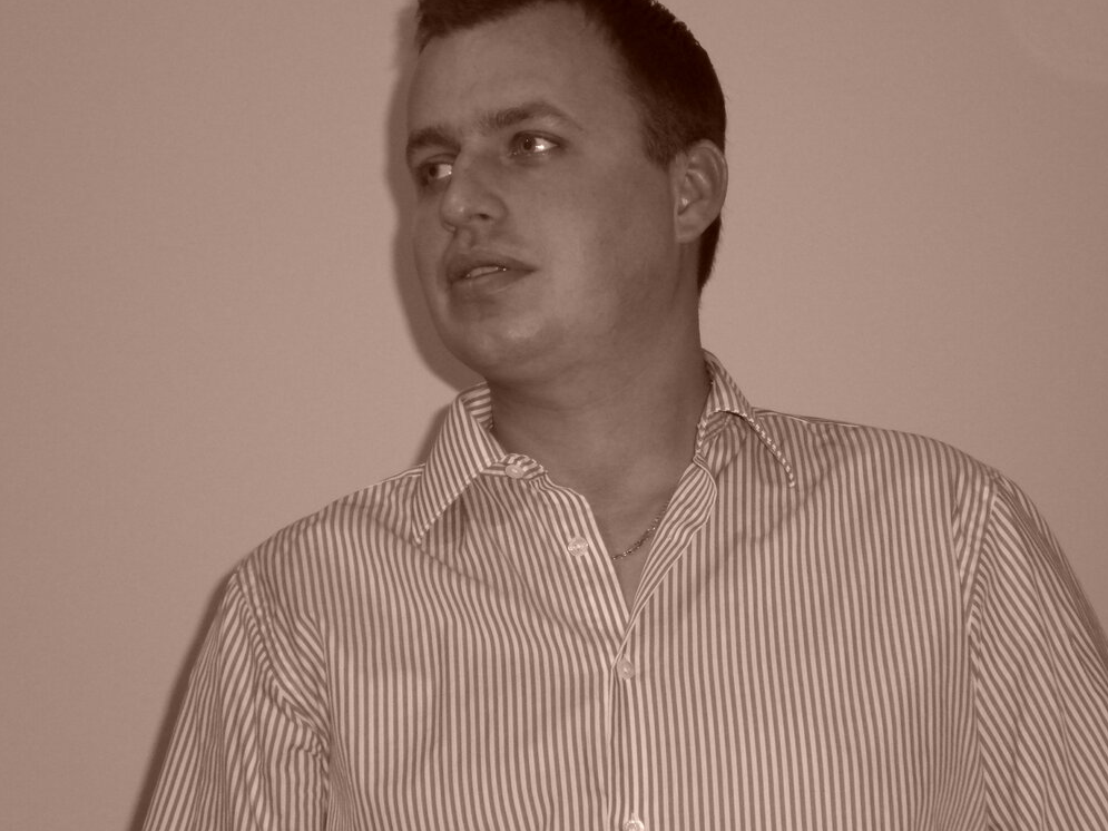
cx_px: 605
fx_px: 2624
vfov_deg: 18.0
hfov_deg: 23.8
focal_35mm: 82
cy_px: 416
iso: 400
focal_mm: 12.3
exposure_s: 1/60
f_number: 4.6
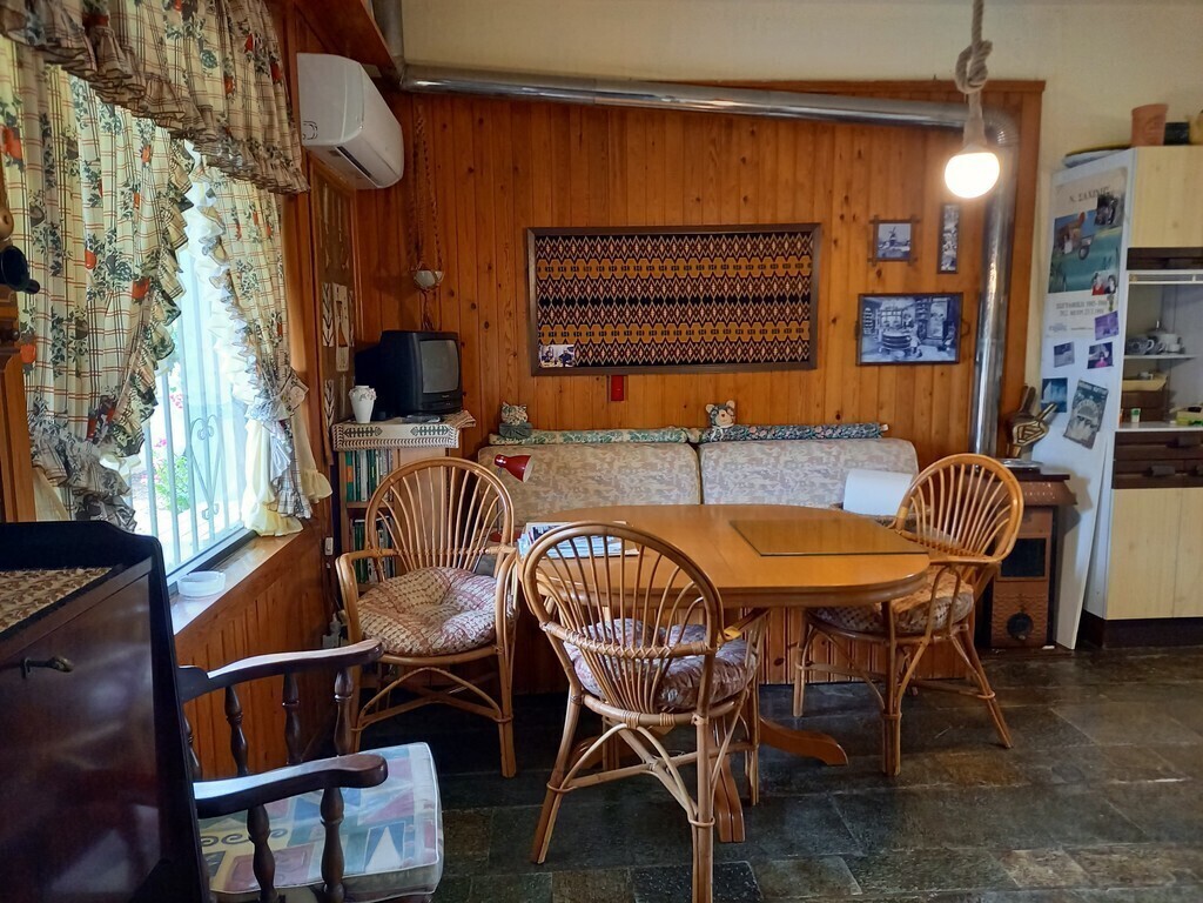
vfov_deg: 54.9
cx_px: 602
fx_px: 869
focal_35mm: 25
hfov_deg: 69.4
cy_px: 452
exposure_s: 1/33
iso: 320
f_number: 1.8
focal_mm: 4.65
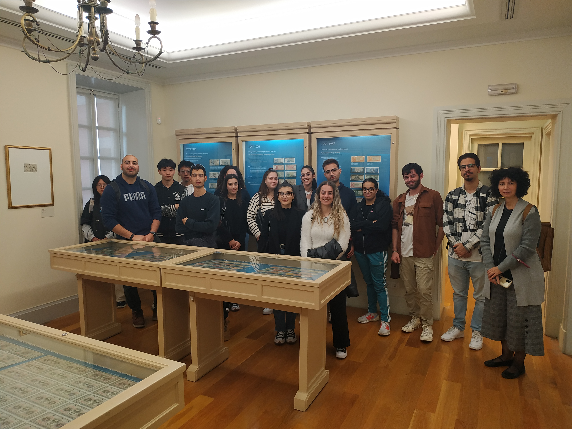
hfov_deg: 71.6
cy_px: 214
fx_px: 397
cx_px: 286
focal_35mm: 24
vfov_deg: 56.8
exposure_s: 1/50
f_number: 1.9
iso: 250
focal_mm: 3.94
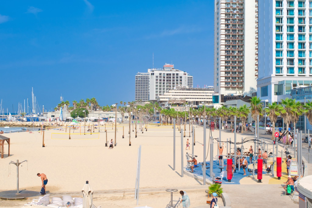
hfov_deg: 38.9
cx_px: 156
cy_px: 104
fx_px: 442
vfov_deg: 26.5
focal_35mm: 51
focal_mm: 34
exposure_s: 1/500
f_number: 11
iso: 200
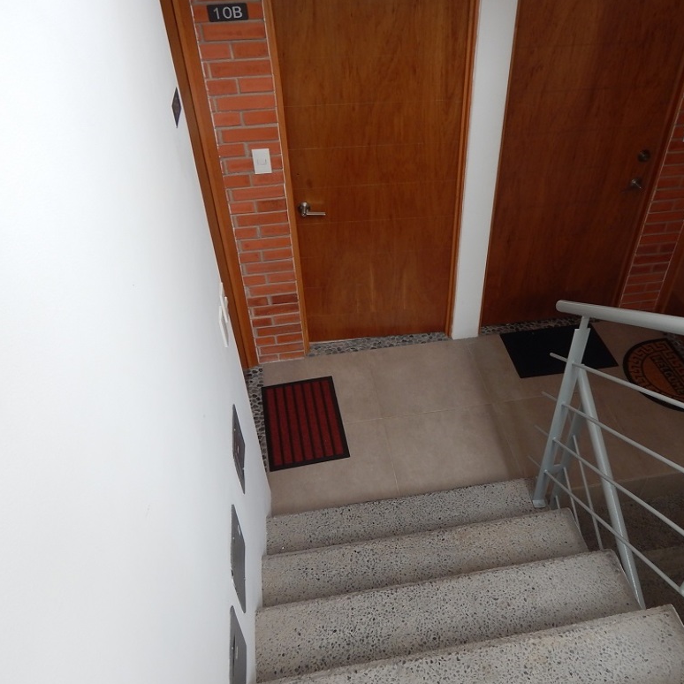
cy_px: 348
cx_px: 396
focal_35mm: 28
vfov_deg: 57.3
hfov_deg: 57.0
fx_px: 626
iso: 125
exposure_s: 1/30
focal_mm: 4
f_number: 3
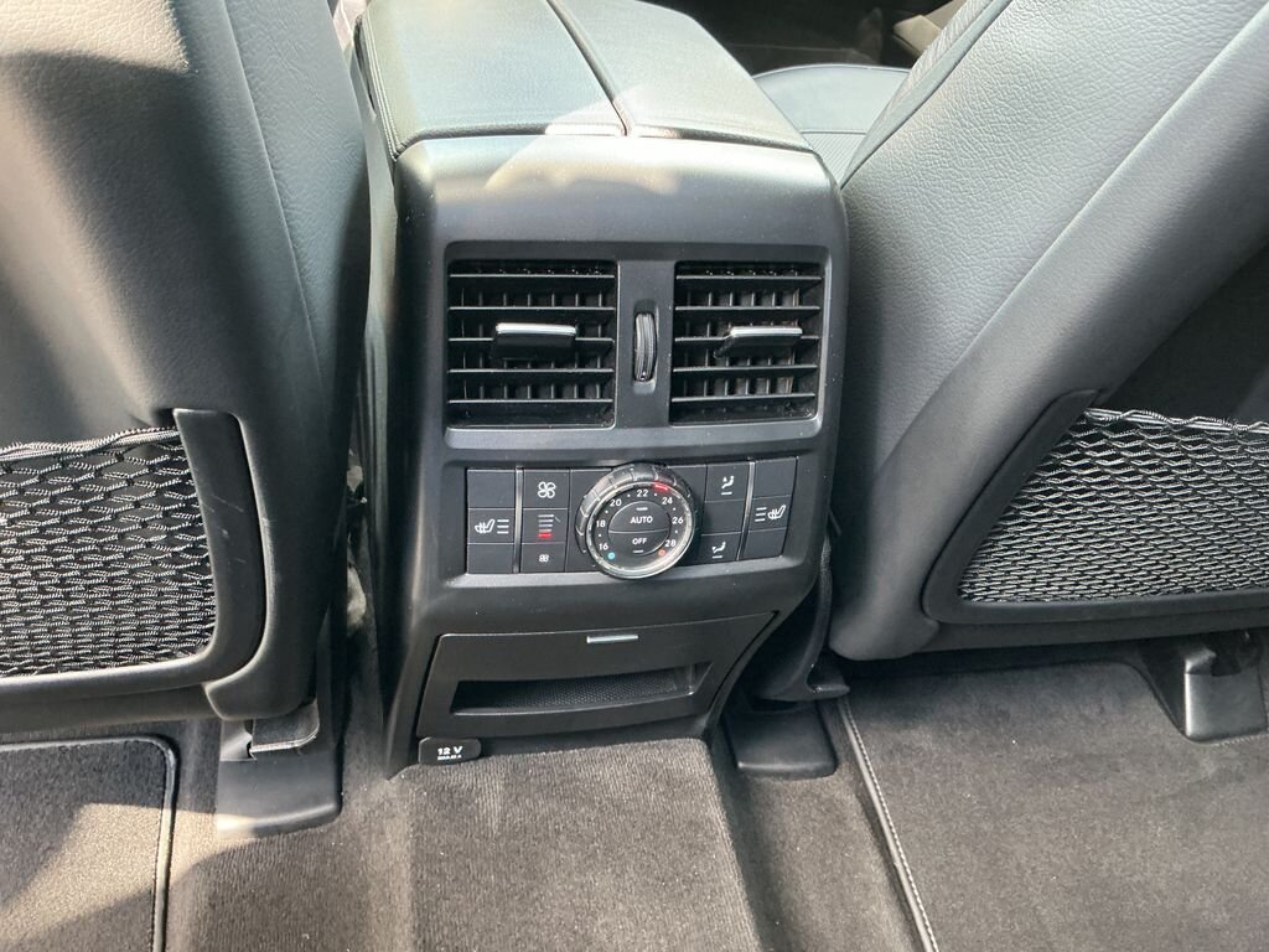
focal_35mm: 29
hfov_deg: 61.7
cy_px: 476
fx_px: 1063
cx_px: 634
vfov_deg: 48.2
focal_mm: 3
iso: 250
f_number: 1.8
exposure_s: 1/60
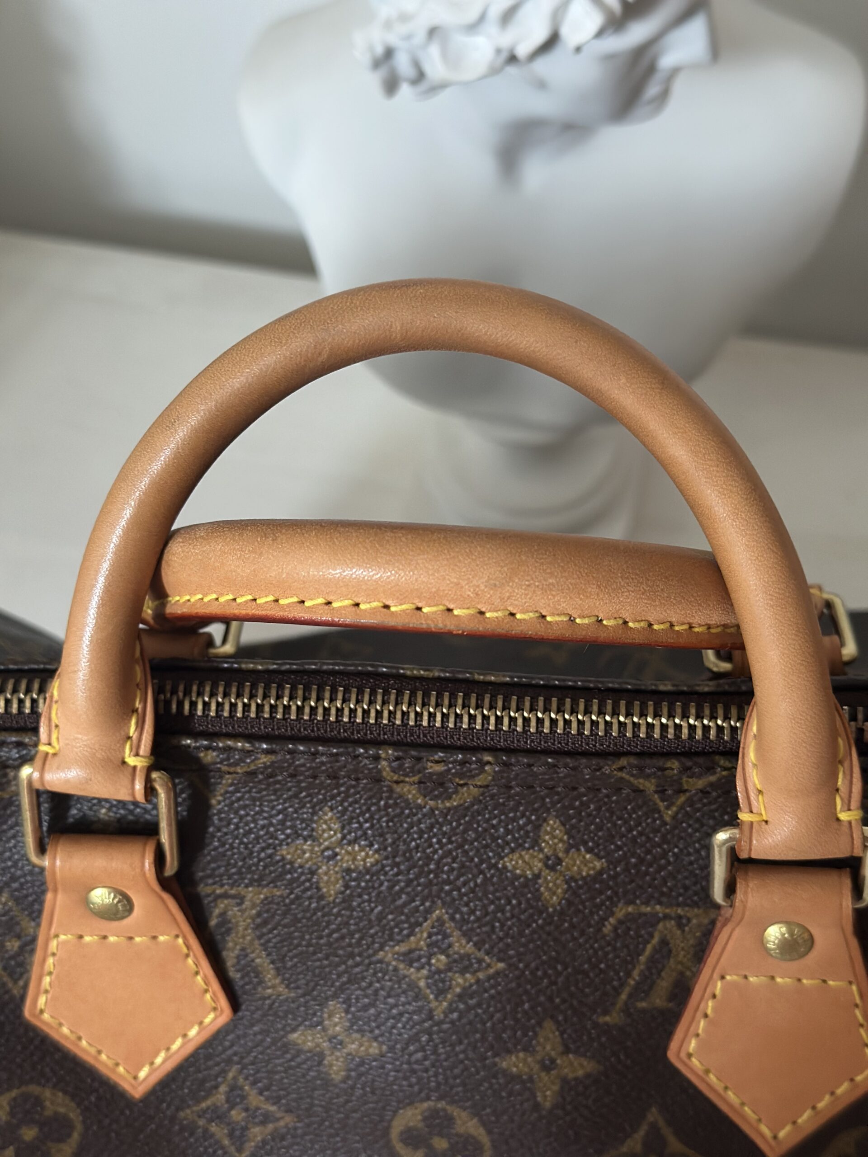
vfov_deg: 39.7
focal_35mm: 48
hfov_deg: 30.3
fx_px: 1605
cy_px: 578
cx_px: 434
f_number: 1.78
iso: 400
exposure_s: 1/42
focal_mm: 6.86
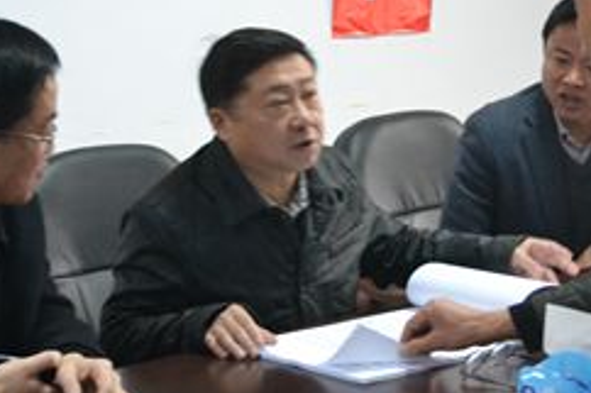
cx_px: 361
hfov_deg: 20.6
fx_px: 1624
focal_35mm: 99
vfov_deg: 13.7
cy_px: 84
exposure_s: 1/30
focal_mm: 32
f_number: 4.8
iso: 3200
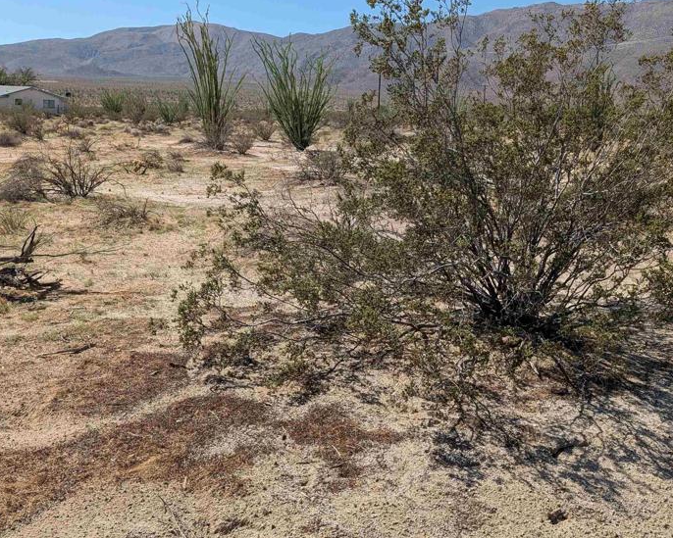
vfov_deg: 41.9
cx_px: 367
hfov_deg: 51.5
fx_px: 697
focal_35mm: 35
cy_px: 200
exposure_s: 1/1195
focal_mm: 6.9
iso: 20
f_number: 1.68
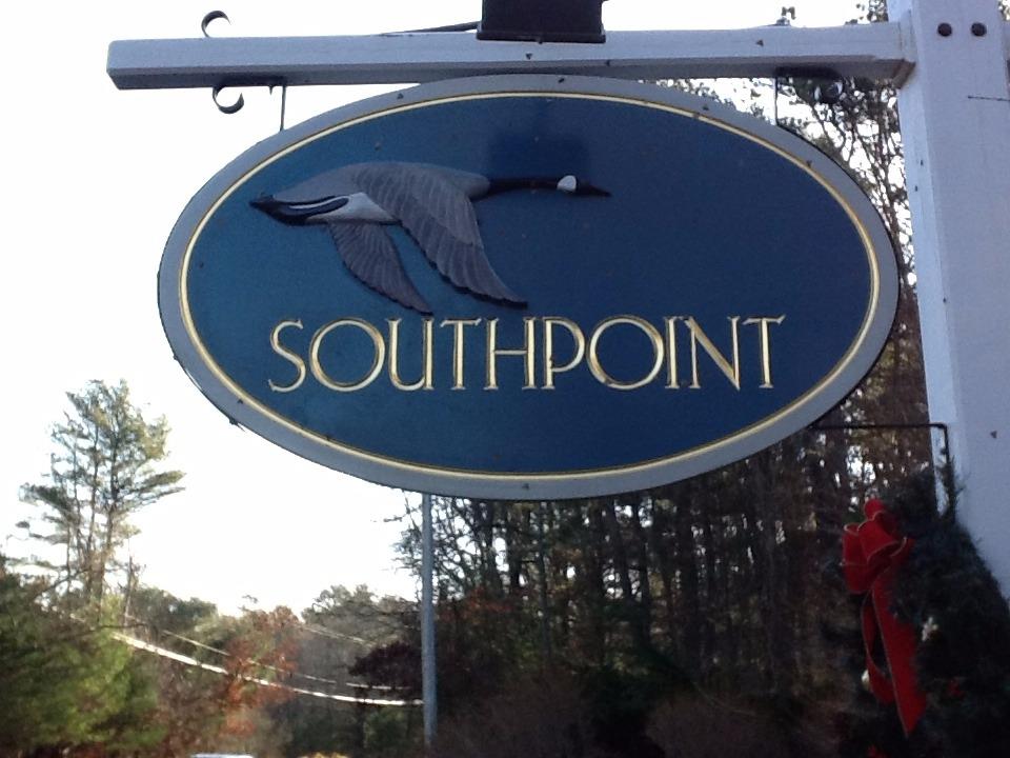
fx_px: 1284
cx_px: 505
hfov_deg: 42.9
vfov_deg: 32.9
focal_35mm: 44
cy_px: 379
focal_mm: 2.03
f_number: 2.4
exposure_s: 1/252
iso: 40
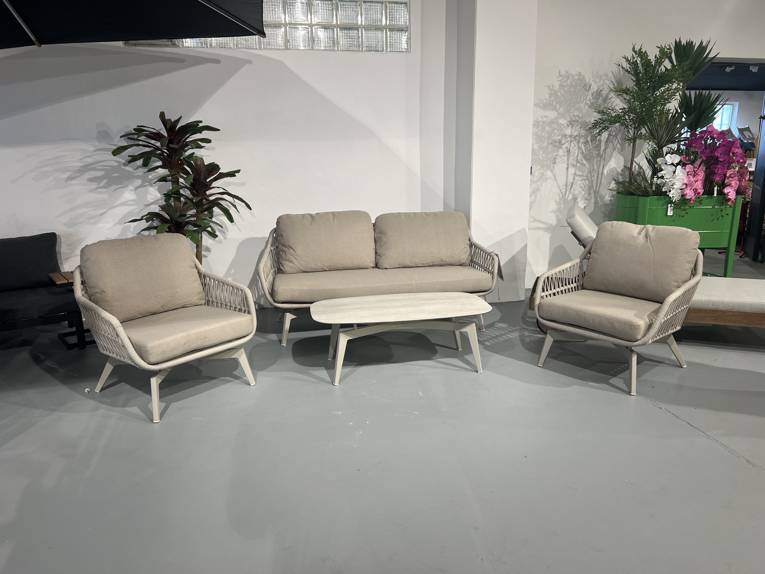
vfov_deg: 53.1
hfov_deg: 67.3
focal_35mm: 26
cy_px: 287
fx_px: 575
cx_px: 382
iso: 50
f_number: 1.5
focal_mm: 5.7
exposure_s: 1/100
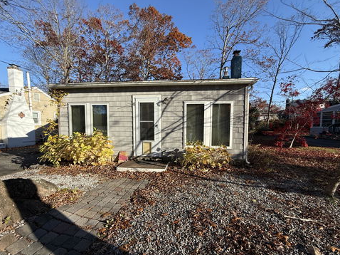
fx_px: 147
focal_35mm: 15
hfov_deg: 98.2
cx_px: 171
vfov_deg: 81.6
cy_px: 134
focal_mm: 2.22
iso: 50
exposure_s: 1/1285
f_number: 2.2
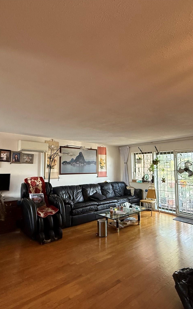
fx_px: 168
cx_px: 89
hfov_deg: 59.6
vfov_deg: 85.1
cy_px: 153
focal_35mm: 20
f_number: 2.2
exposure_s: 1/120
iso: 500
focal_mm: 2.22
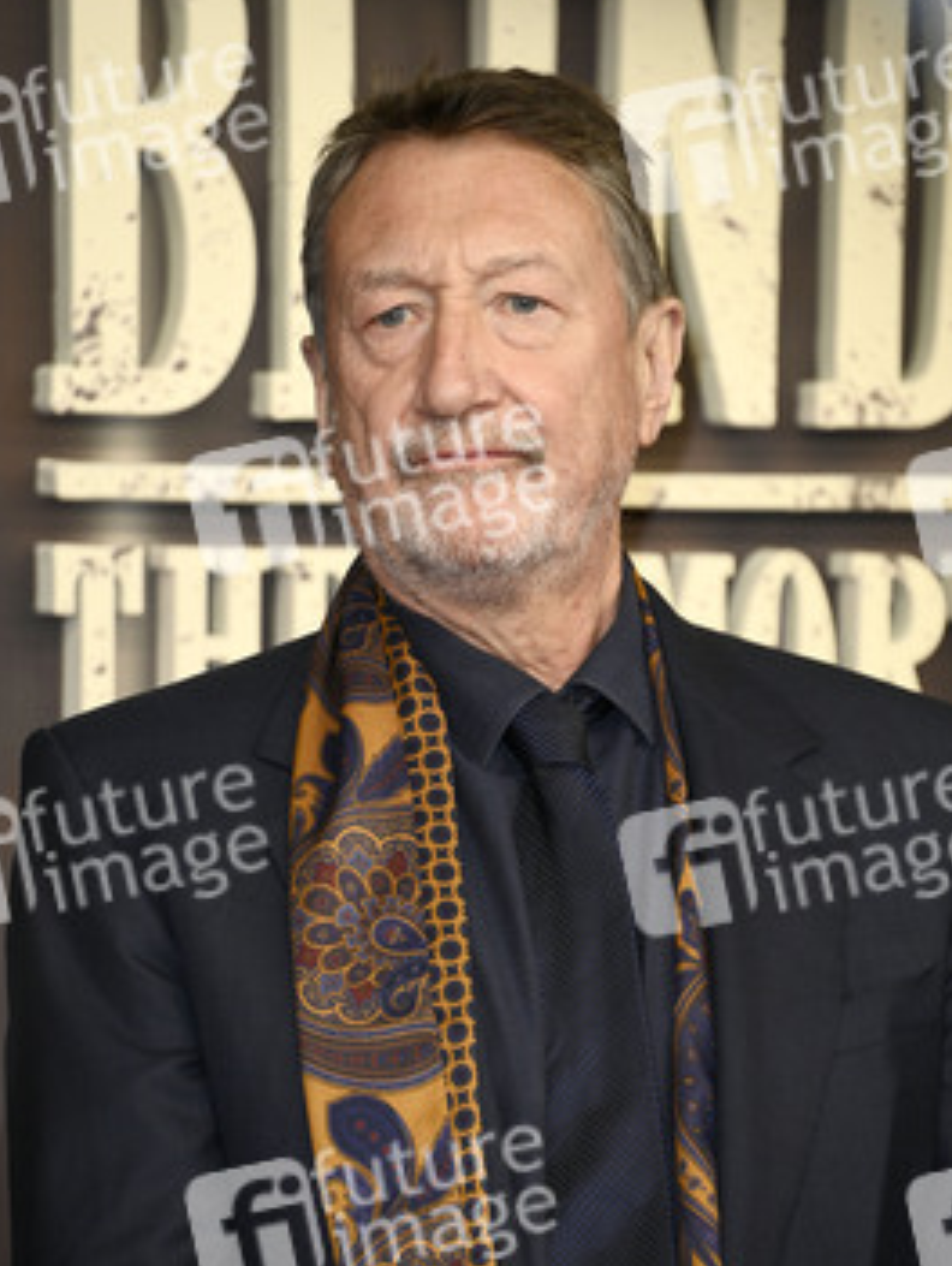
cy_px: 671
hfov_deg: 4.5
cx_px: 476
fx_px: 12006
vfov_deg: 6.0
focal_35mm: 328
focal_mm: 300
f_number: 5.6
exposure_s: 1/250
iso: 500
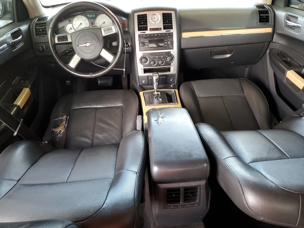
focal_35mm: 26
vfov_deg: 53.1
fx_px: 228
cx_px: 152
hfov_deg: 67.3
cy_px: 114
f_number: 1.5
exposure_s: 1/60.2
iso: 109
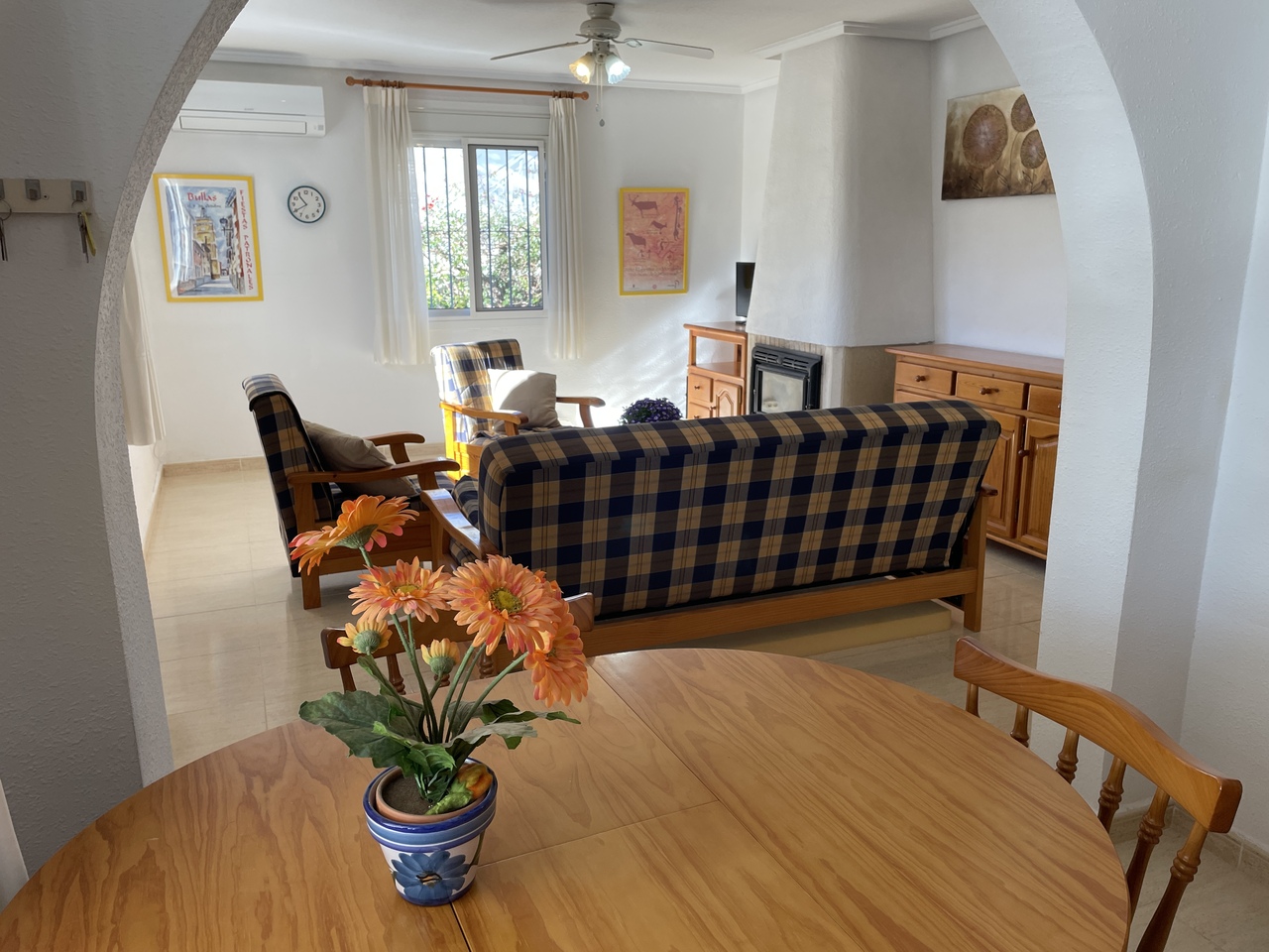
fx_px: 953
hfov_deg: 67.3
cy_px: 476
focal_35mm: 26
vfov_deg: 53.1
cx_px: 634
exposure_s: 1/121
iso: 40
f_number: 1.6
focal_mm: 4.2
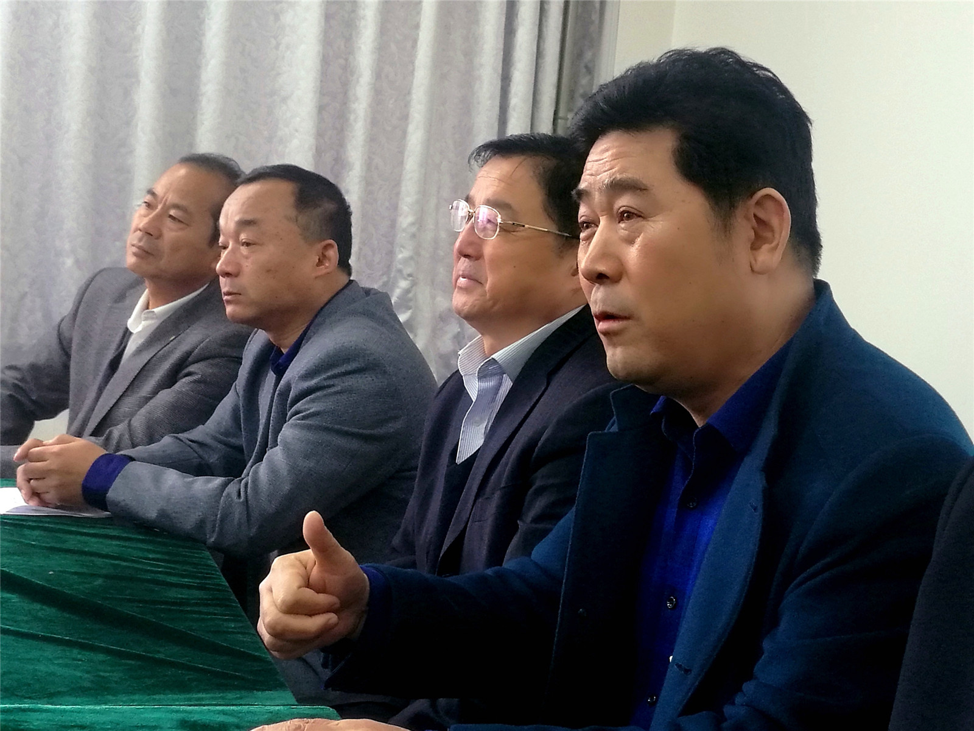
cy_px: 366
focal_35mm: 54
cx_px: 487
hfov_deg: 35.5
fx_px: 1519
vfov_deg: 27.0
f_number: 2
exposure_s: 1/33.3
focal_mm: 4.04
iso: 125
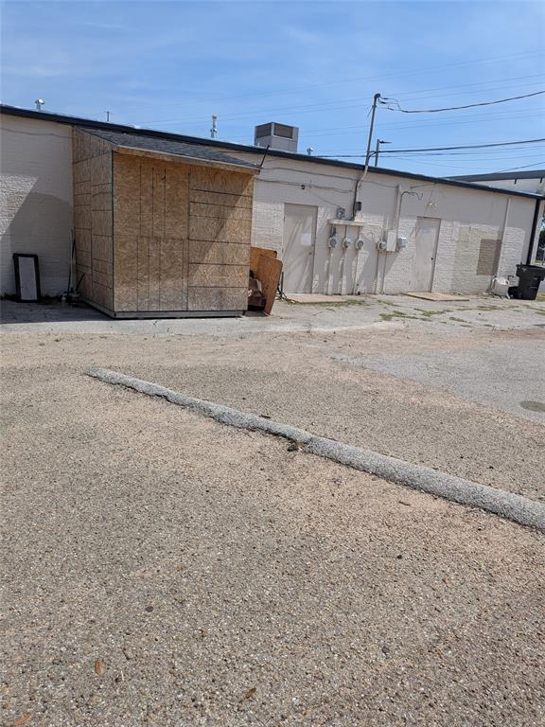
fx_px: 504
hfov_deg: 56.8
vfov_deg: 71.6
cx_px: 272
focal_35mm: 24
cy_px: 364
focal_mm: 4.53
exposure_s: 1/2227
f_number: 1.7
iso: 30
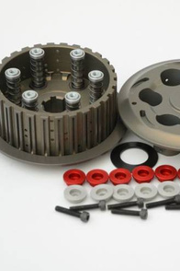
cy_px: 136
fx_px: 1065
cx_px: 144
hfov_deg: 9.6
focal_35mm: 142
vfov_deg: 14.4
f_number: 5.6
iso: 400
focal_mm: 62
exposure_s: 1/400
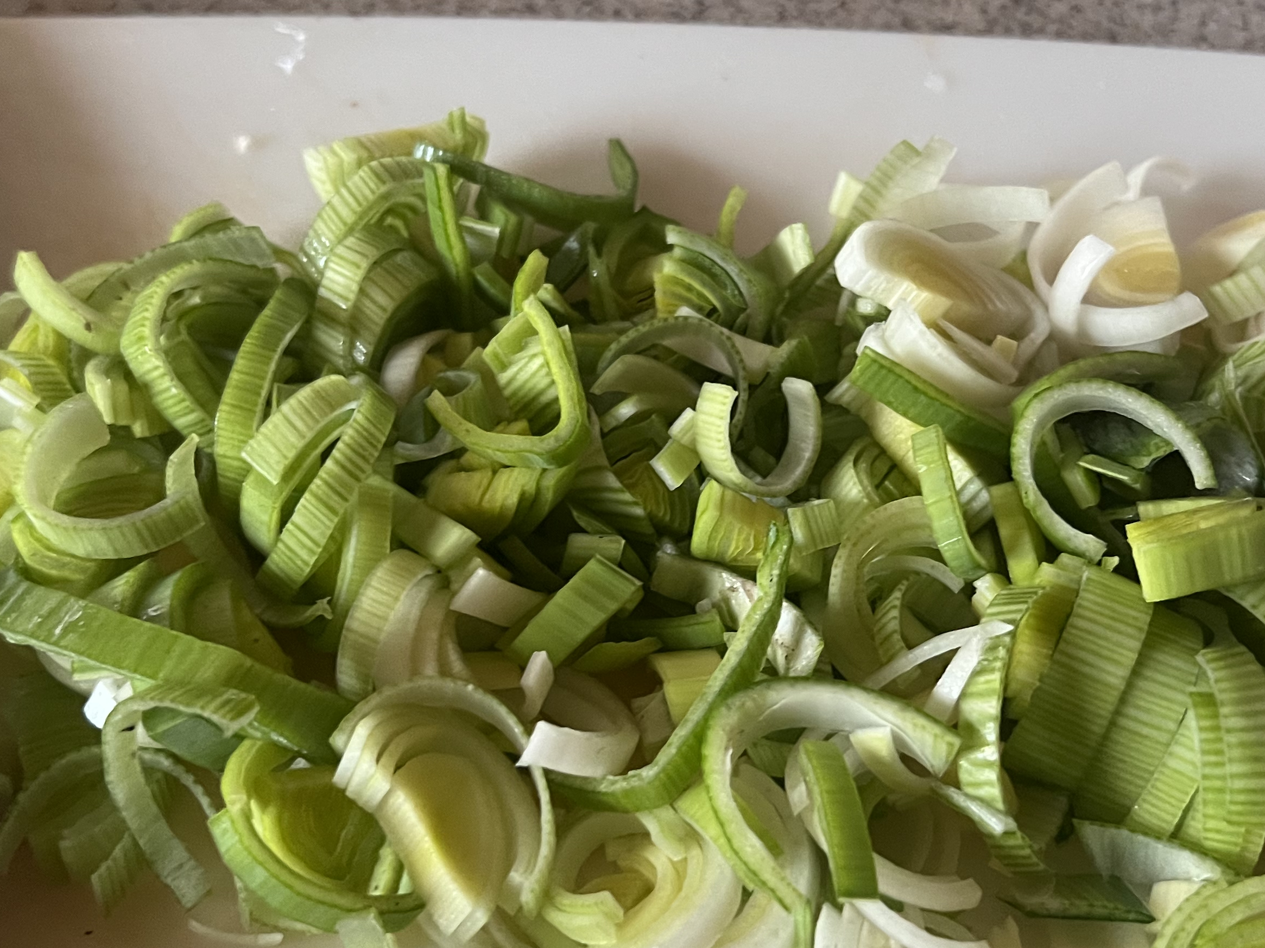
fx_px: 1644
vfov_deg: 32.1
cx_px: 706
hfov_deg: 42.0
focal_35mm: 45
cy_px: 542
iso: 500
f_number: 1.5
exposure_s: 1/50
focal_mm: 5.7
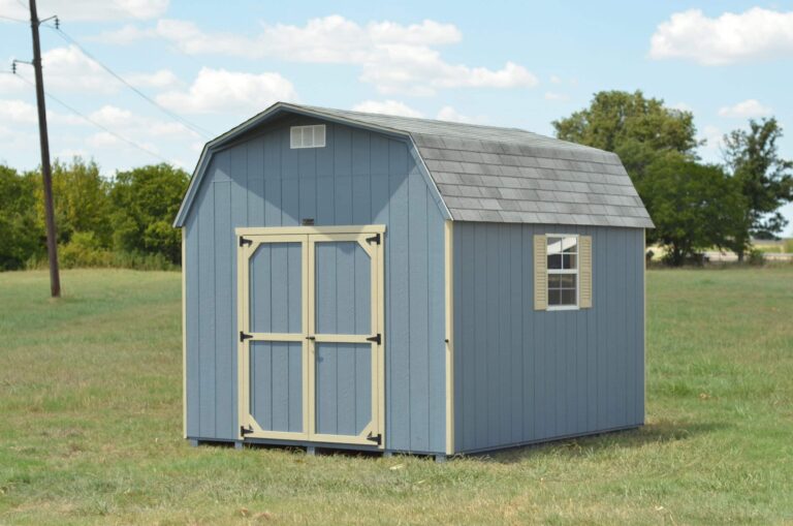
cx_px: 396
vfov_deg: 18.1
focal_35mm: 75
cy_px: 263
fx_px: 1649
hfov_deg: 27.0
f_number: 3.5
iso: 500
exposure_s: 1/5000
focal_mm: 50
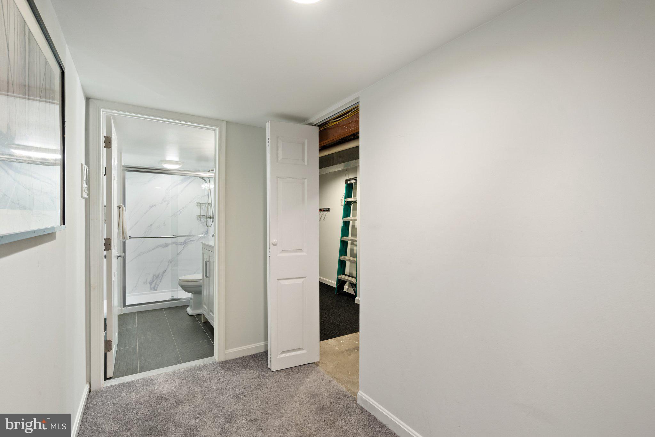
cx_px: 328
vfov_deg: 73.7
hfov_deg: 96.7
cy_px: 218
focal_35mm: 16
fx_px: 291
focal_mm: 16
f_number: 10
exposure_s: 1/2.5
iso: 500
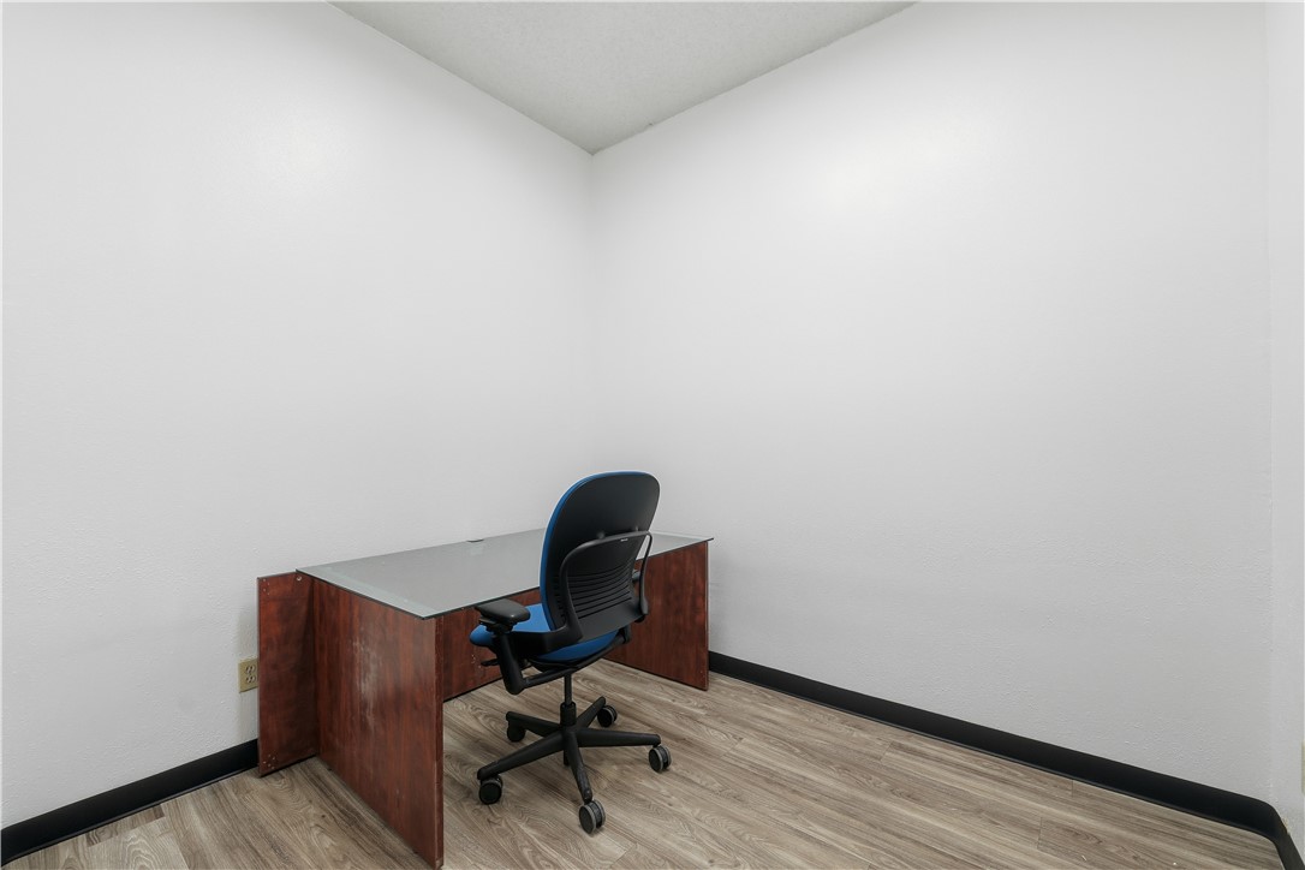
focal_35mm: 14
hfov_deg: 104.3
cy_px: 435
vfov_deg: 81.2
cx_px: 652
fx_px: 507
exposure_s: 1/13
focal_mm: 14
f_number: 10
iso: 400
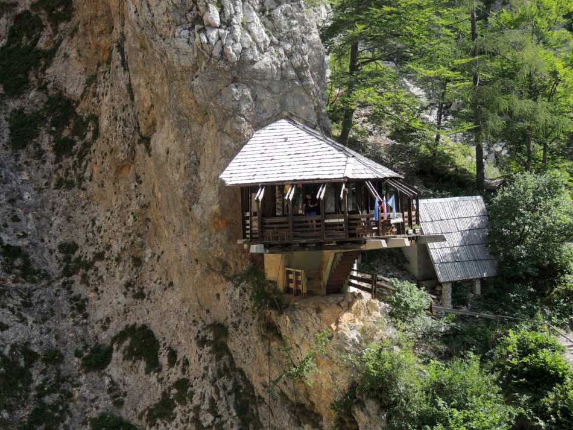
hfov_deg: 21.8
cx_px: 286
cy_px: 215
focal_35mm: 90
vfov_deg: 16.4
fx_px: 1490
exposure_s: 1/320
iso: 100
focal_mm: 16
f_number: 4.1
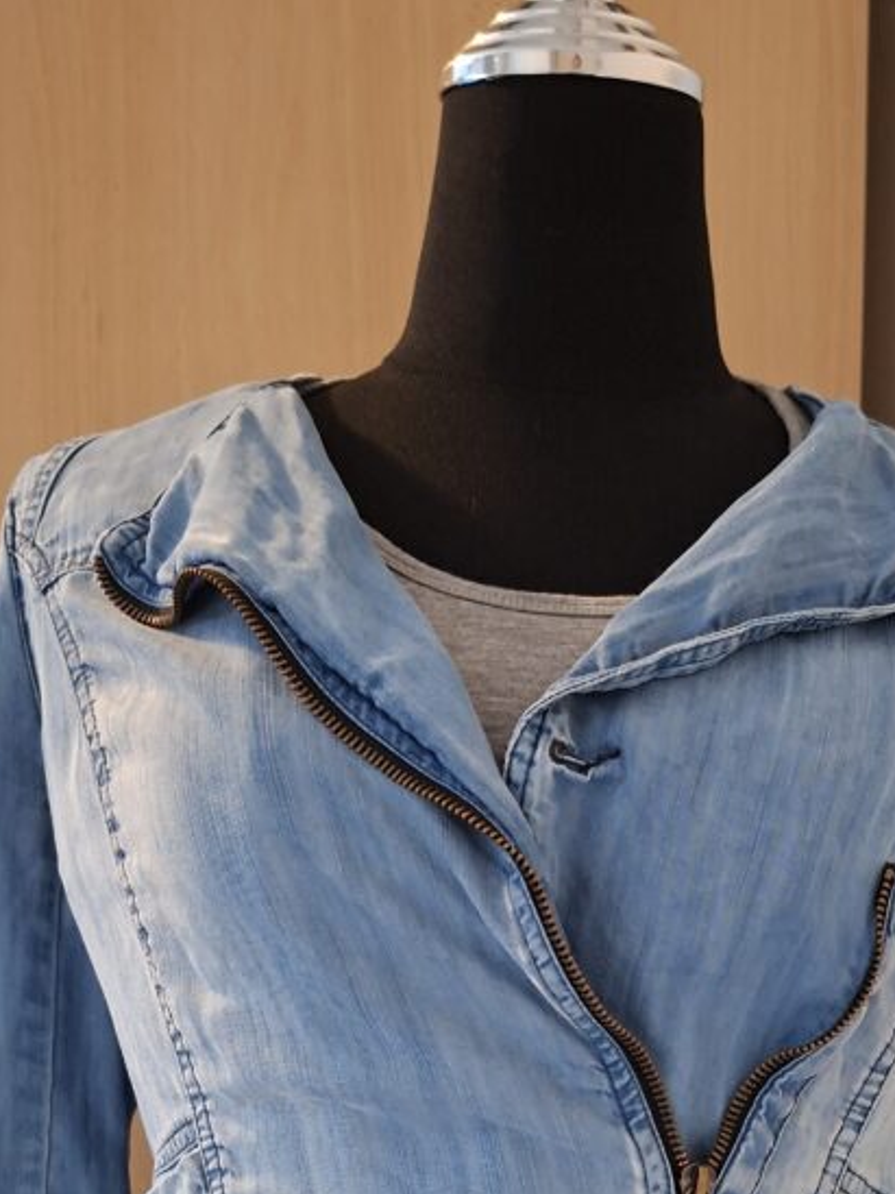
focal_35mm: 43
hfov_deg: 33.3
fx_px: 1482
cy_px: 1028
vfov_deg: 41.1
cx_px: 590
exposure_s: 1/25
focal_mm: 5.54
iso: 800
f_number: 1.8
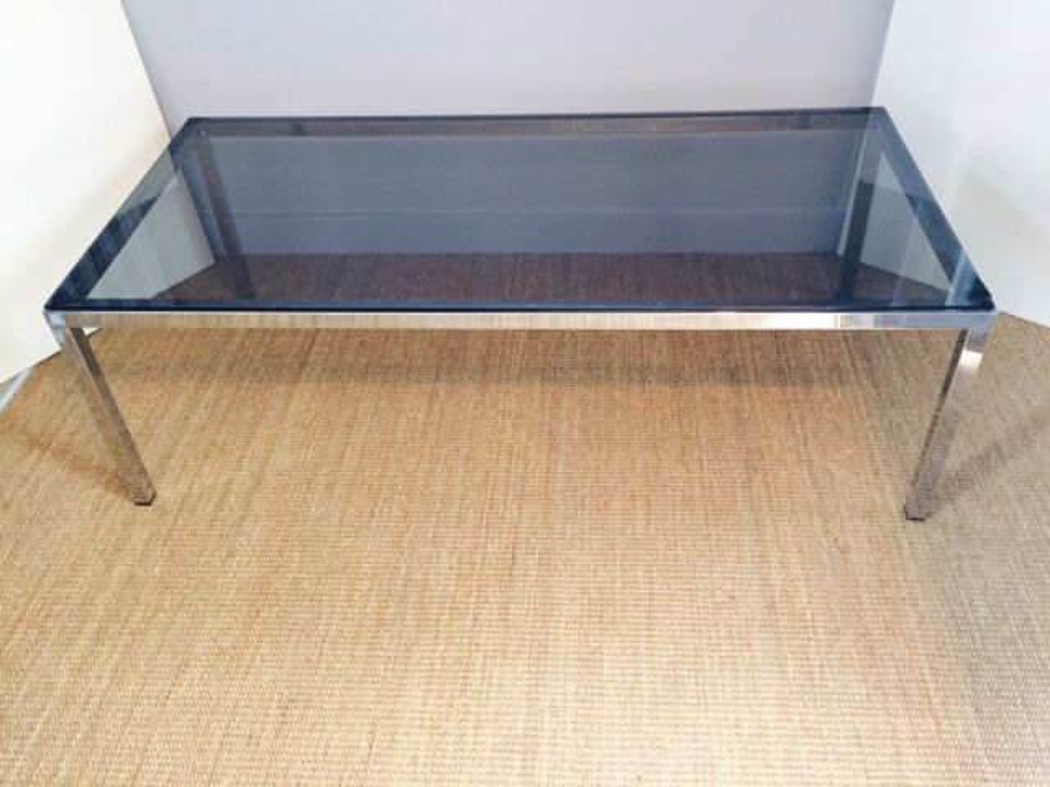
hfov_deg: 61.7
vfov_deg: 48.2
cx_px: 525
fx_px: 880
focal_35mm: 29
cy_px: 394
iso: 50
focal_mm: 4.15
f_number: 2.2
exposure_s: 1/30
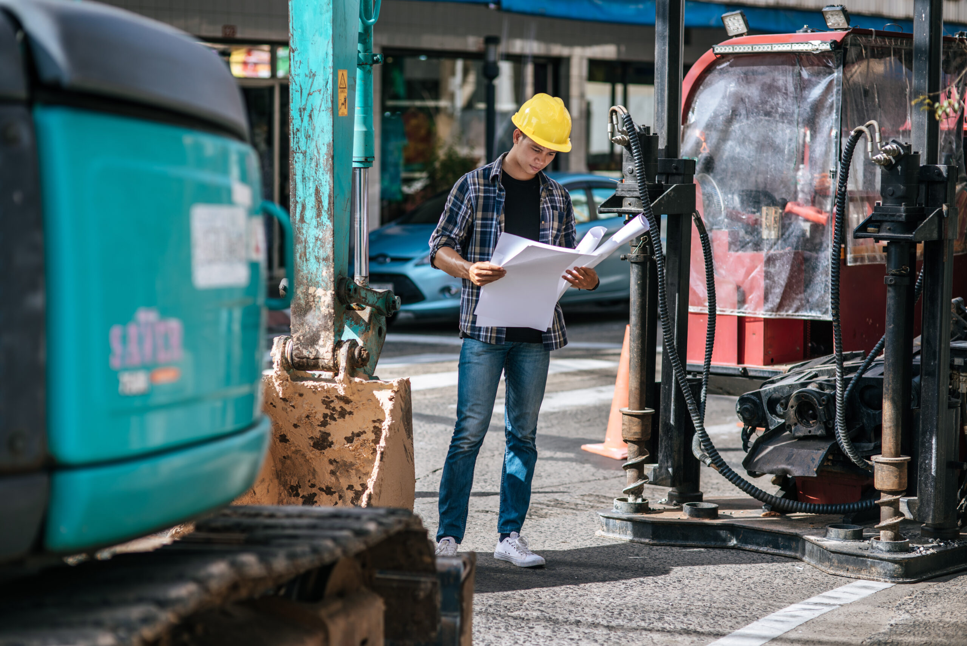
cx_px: 484
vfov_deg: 16.1
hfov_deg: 23.9
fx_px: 2284
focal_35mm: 85
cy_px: 323
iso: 64
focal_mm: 85
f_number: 2
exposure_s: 1/640
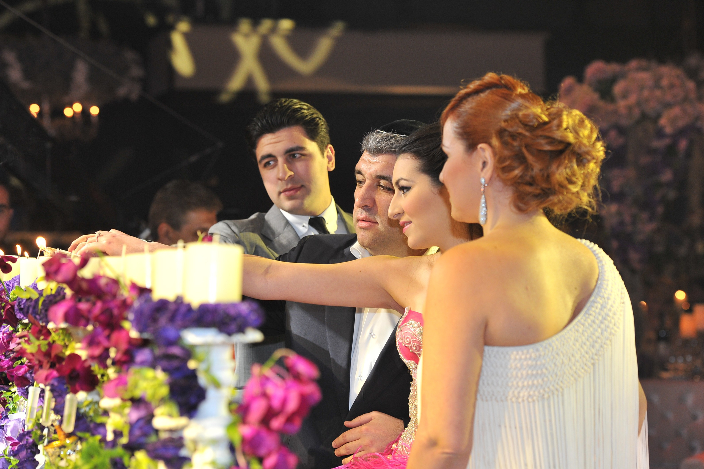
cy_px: 234
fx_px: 1916
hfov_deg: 20.8
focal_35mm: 98
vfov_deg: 14.0
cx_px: 352
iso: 1600
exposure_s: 1/160
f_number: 4.5
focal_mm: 98
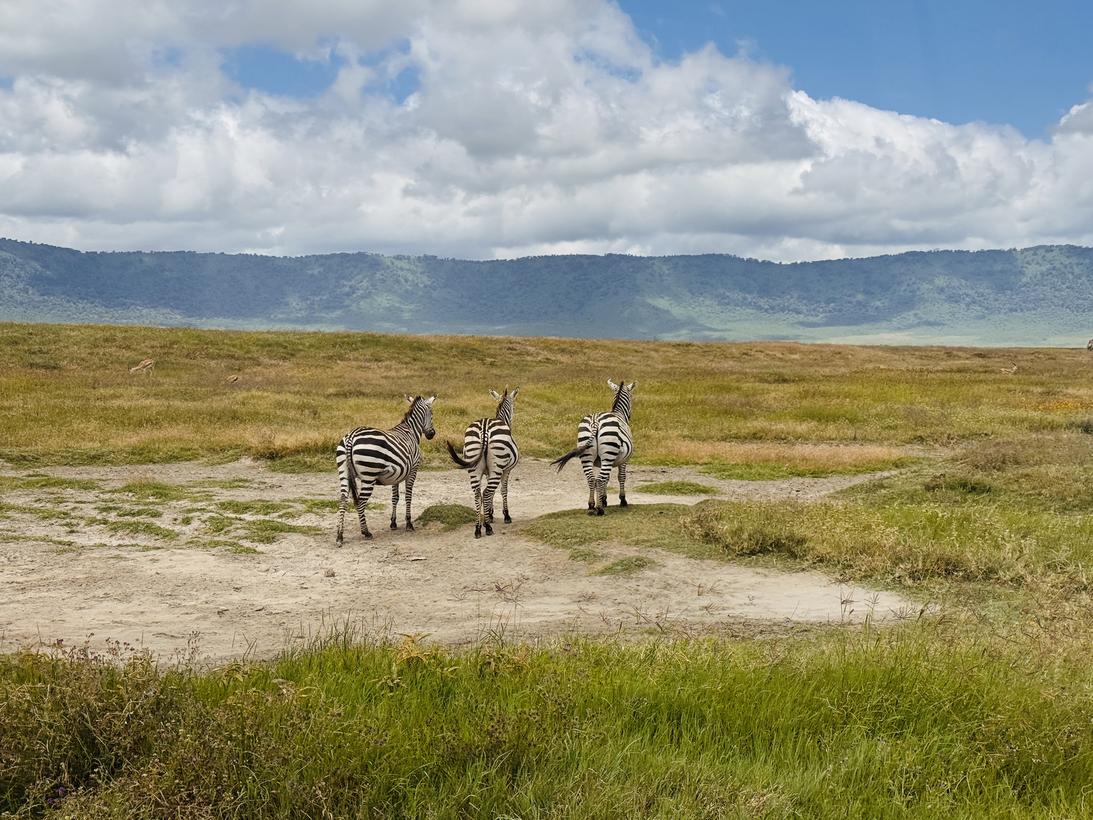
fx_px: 1579
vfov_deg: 29.1
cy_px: 396
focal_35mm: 50
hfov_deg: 38.2
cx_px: 534
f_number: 1.78
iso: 64
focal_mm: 6.76
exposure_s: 1/6410
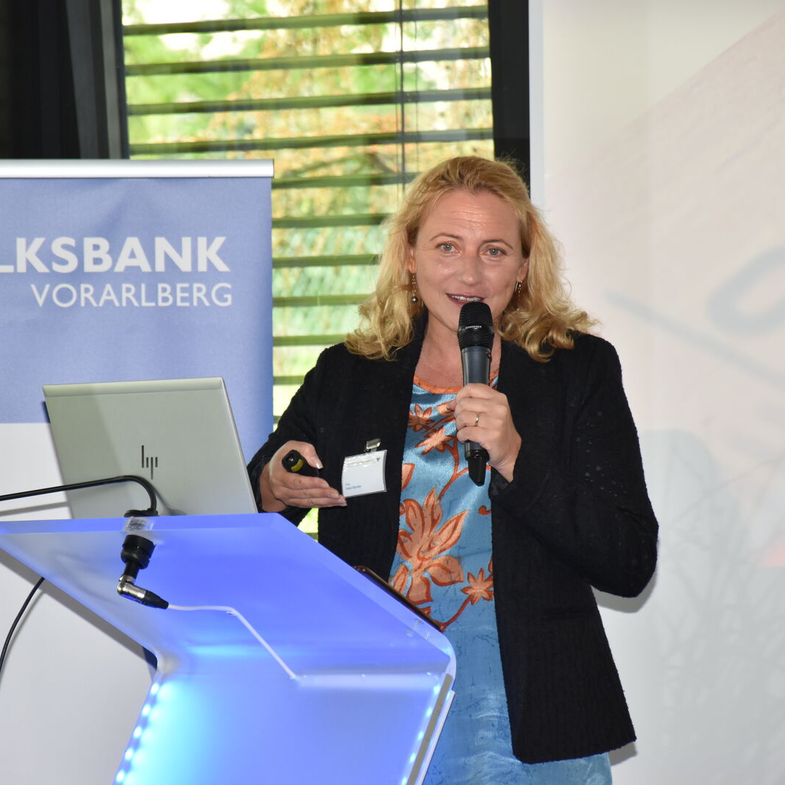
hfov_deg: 6.5
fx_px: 6902
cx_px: 337
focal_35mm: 269
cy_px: 393
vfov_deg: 6.5
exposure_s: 1/100
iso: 800
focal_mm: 140
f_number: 5.6
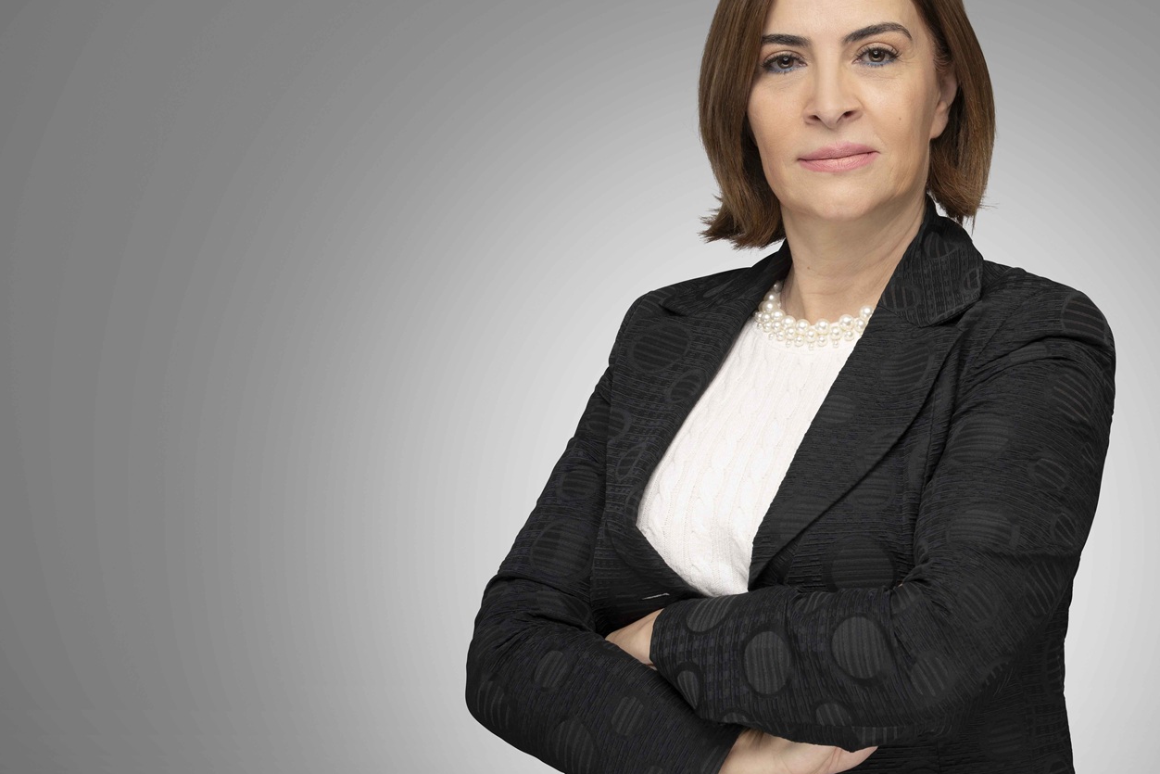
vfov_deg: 10.6
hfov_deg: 15.8
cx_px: 813
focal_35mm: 129
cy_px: 348
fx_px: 4157
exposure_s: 1/160
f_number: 8
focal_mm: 85
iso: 160
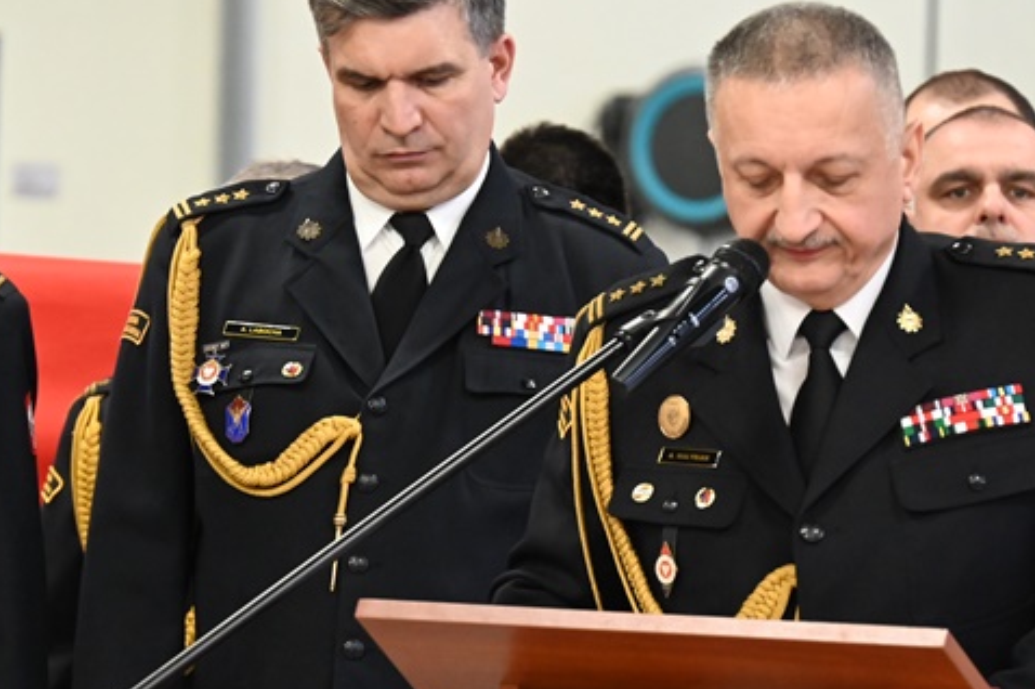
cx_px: 533
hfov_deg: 4.9
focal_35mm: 418
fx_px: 12009
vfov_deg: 3.3
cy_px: 499
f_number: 6.3
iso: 6400
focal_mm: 200
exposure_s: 1/125
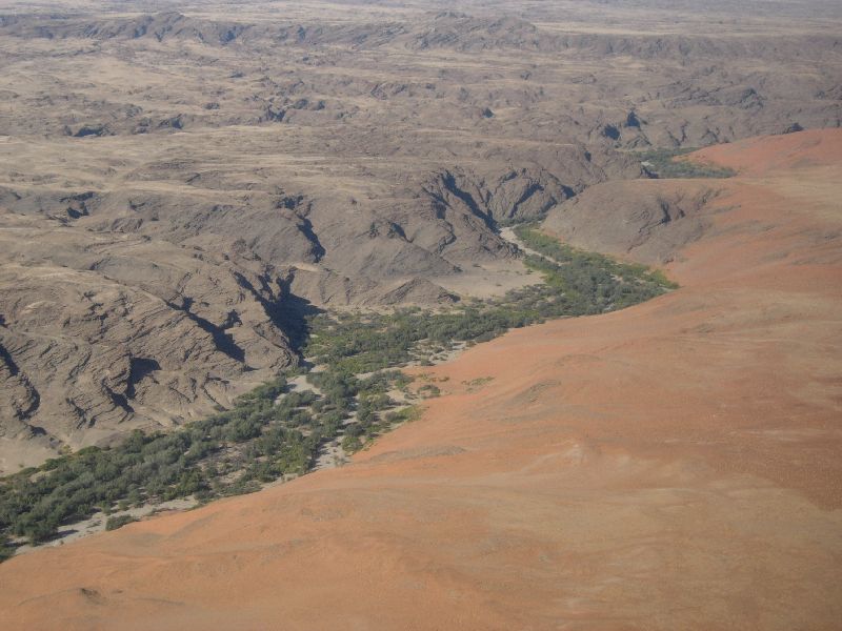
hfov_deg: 27.0
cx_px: 421
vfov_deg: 20.4
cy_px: 316
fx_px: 1751
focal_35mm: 72
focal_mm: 14.9
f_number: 3.7
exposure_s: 1/790
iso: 64
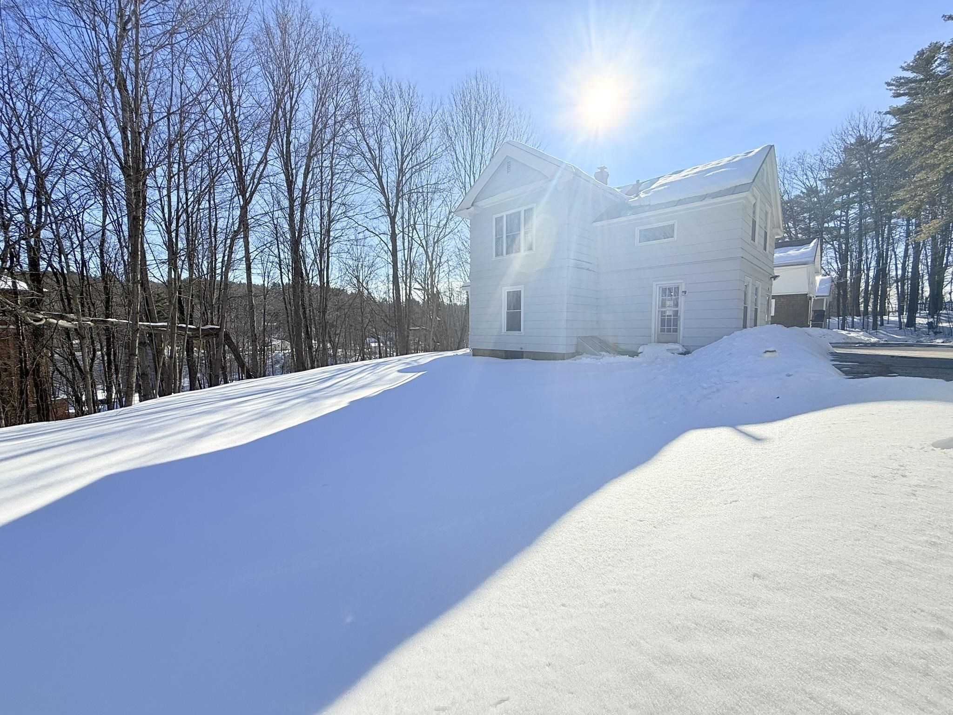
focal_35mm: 14
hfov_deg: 102.1
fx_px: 385
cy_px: 358
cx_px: 476
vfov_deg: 85.7
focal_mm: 2.22
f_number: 2.2
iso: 64
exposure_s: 1/2717
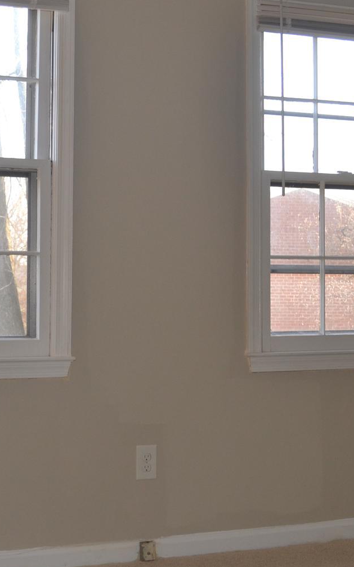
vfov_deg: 36.3
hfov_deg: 23.1
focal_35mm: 56
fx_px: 864
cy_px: 273
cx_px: 118
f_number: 4
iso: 400
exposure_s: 1/100
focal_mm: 18
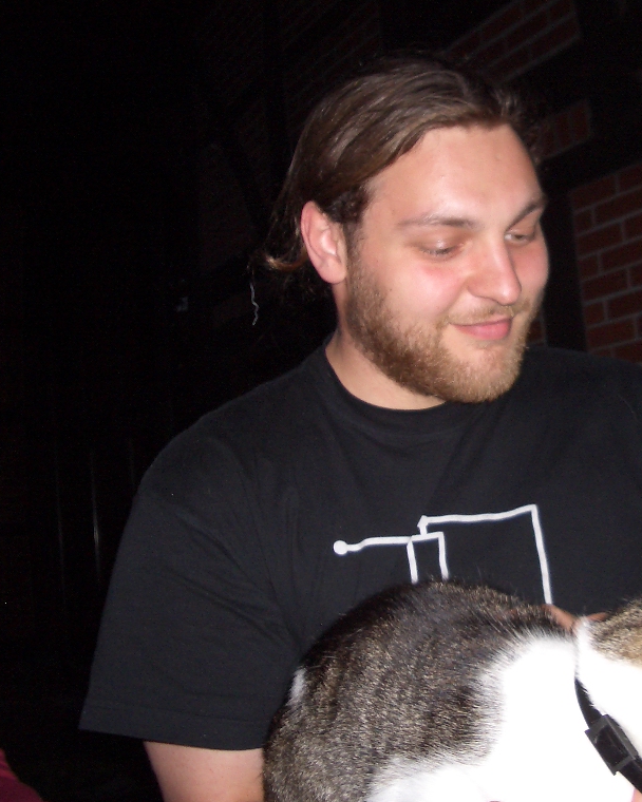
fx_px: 1093
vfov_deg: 40.3
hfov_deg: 32.3
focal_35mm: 46
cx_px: 459
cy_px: 403
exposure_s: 1/40
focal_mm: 5.8
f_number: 2.6
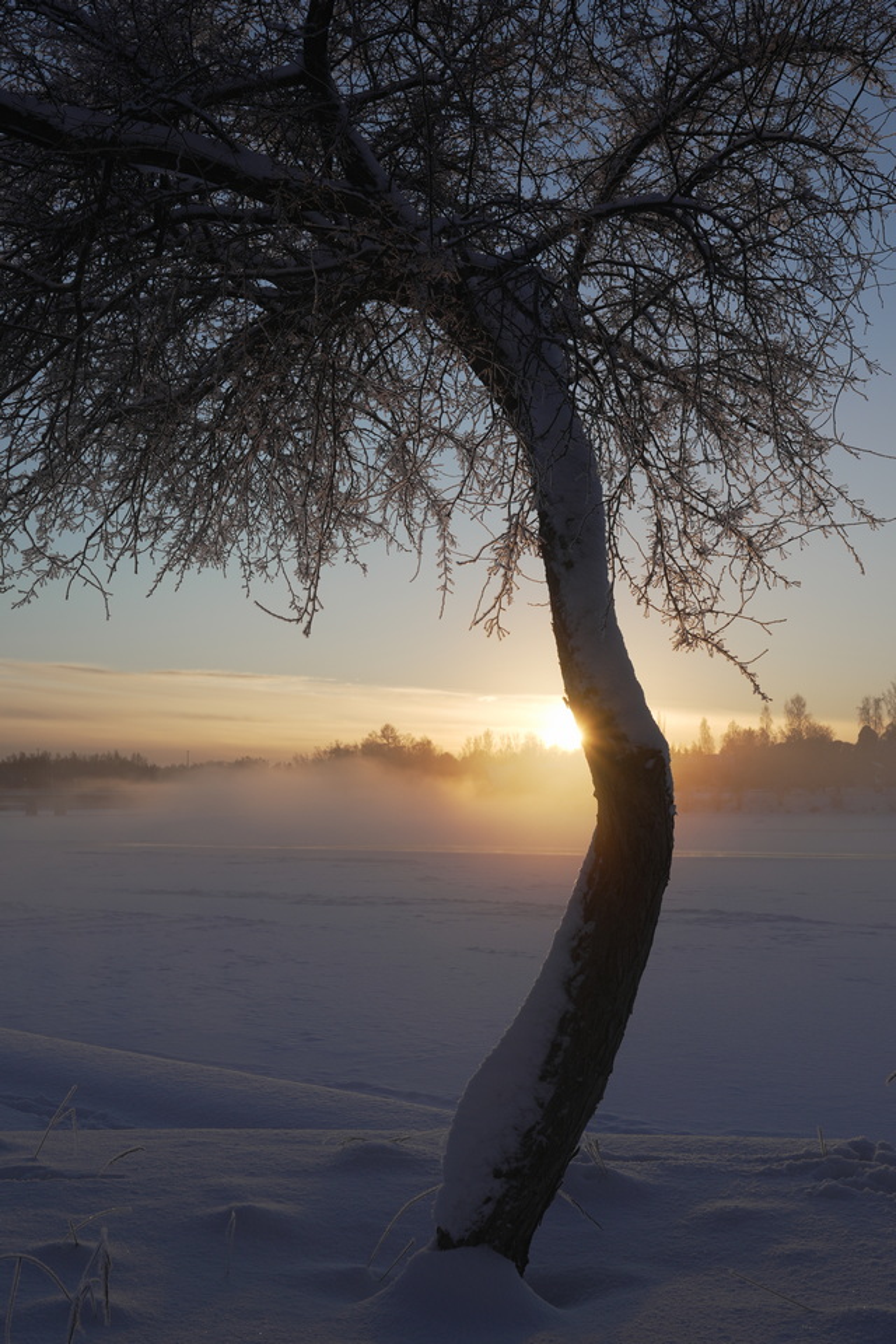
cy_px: 672
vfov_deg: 46.4
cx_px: 448
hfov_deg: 31.9
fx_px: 1568
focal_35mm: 42
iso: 125
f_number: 8
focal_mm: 28
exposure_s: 1/320
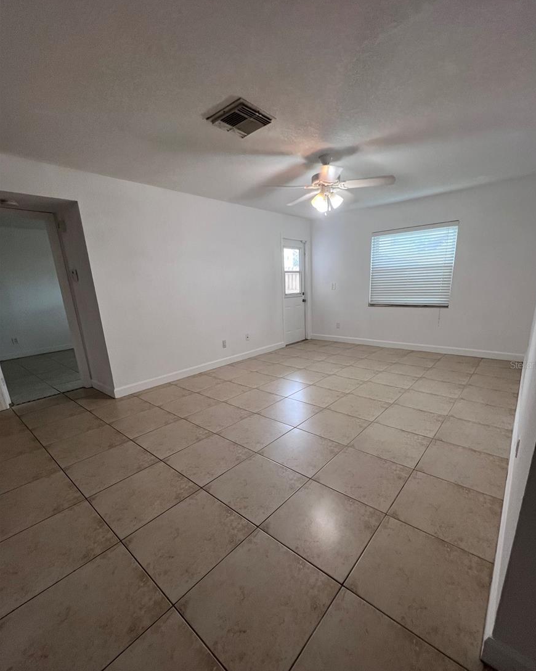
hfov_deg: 87.9
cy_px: 364
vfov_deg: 100.5
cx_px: 277
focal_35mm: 14
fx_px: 278
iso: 200
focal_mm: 1.57
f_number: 1.8
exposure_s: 1/120
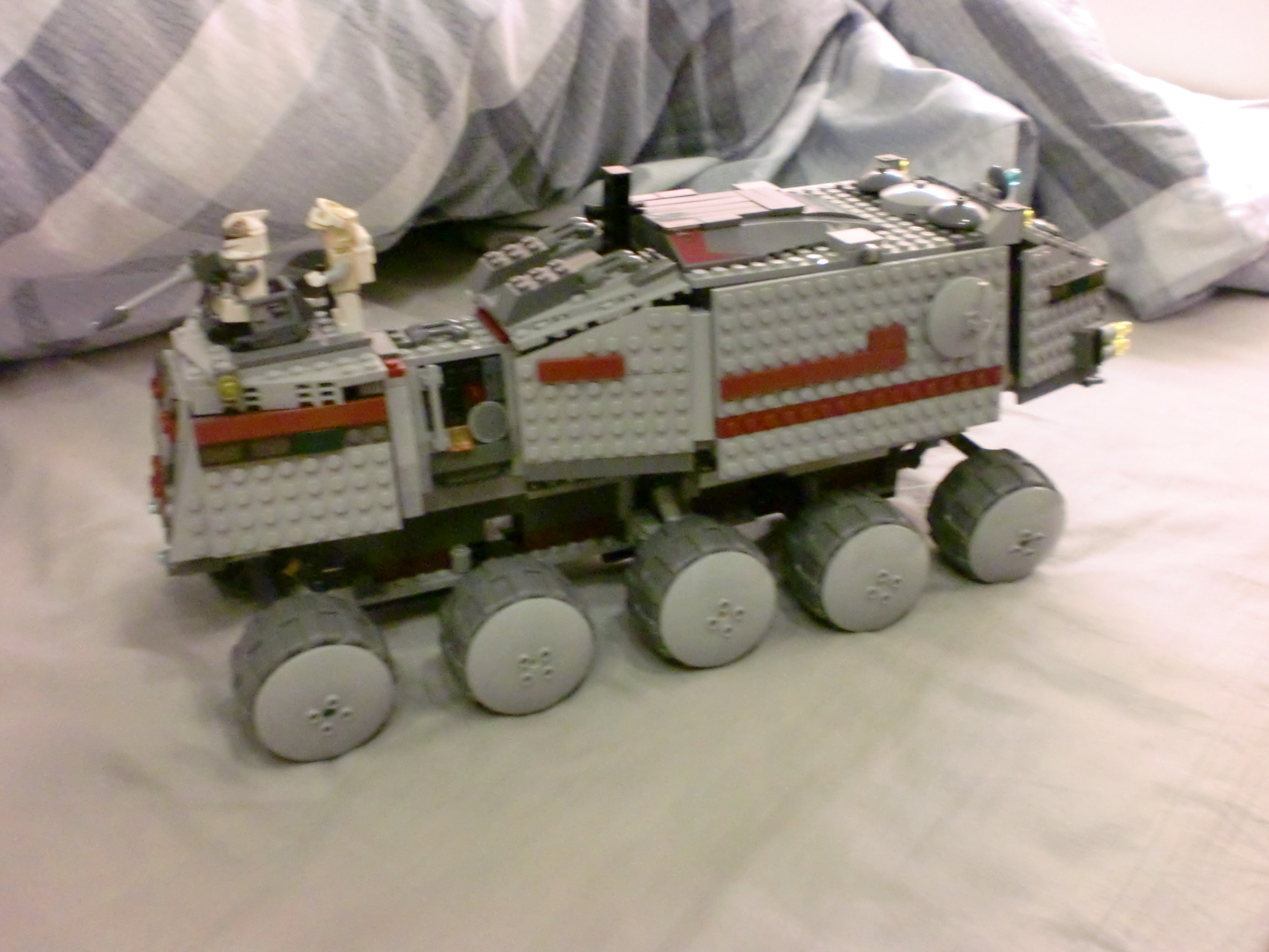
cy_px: 476
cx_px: 634
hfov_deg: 52.6
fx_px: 1283
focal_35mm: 35
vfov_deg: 40.7
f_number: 3.1
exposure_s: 1/60
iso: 1000
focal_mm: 6.3
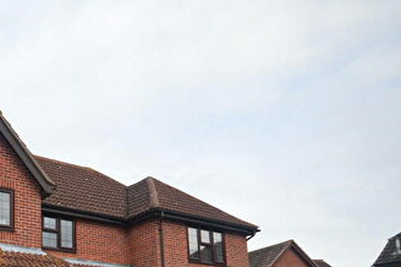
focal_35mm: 32
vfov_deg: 36.0
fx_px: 356
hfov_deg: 47.6
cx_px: -9
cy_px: 280
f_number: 5.6
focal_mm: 10
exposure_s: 1/125
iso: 100
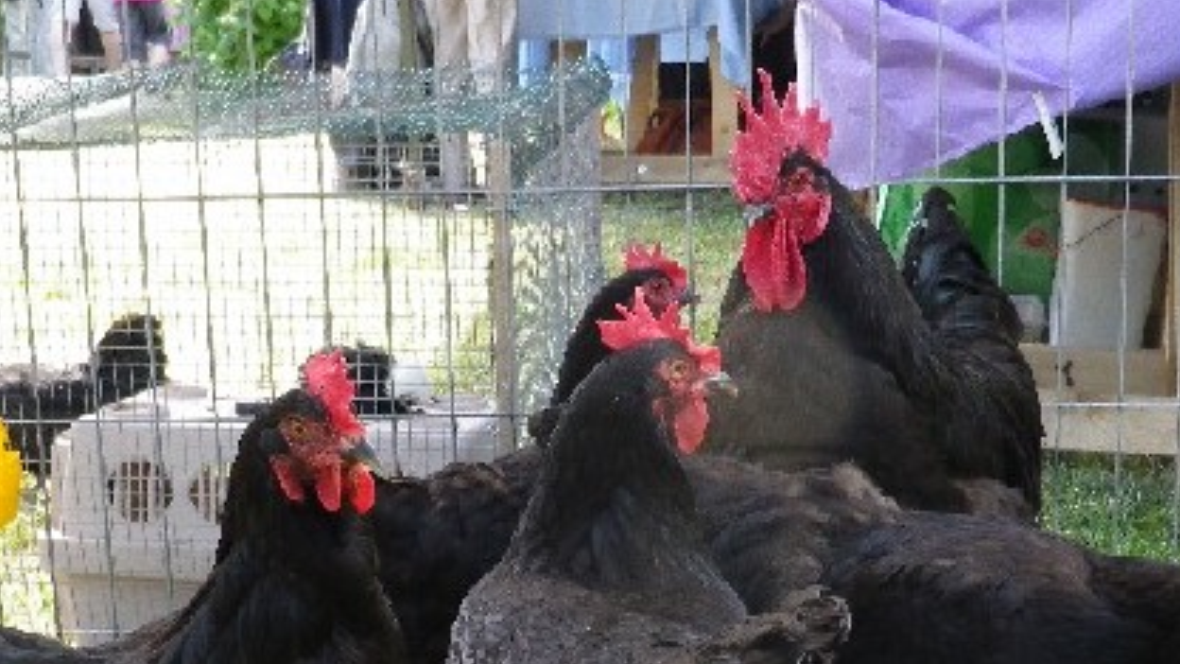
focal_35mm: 68
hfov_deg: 30.9
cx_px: 689
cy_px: 604
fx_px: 2128
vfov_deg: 17.5
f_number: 4
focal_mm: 7
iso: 100
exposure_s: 1/50
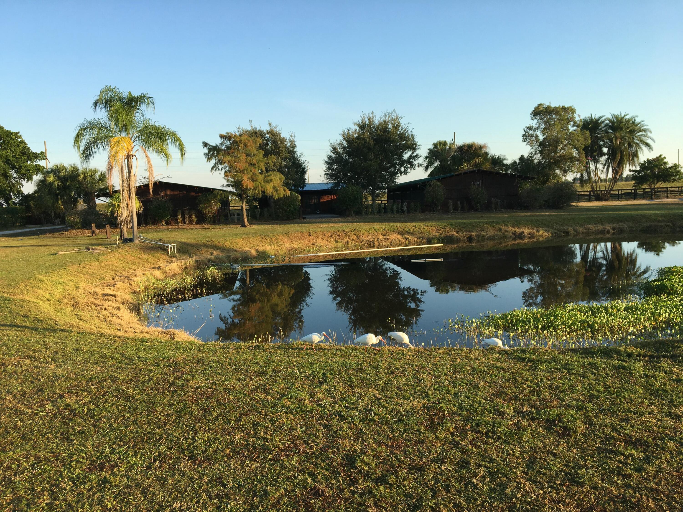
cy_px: 256
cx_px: 342
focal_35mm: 29
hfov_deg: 61.7
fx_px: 572
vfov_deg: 48.2
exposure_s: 1/712
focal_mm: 4.15
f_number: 2.2
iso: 25
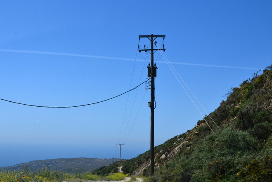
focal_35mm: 51
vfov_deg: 26.5
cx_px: 123
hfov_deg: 38.8
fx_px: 385
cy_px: 100
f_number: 11
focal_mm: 28
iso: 320
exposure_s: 1/500
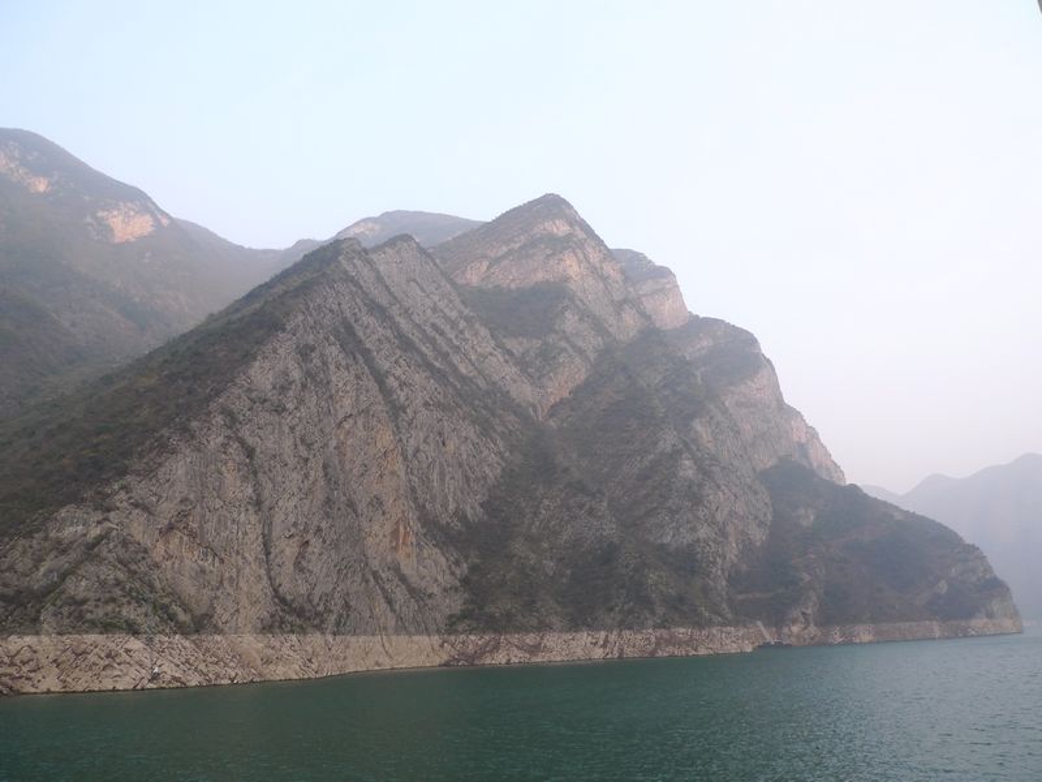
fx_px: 722
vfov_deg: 56.8
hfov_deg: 71.6
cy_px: 391
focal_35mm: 24
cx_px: 521
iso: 80
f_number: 2.8
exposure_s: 1/160
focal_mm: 5.1
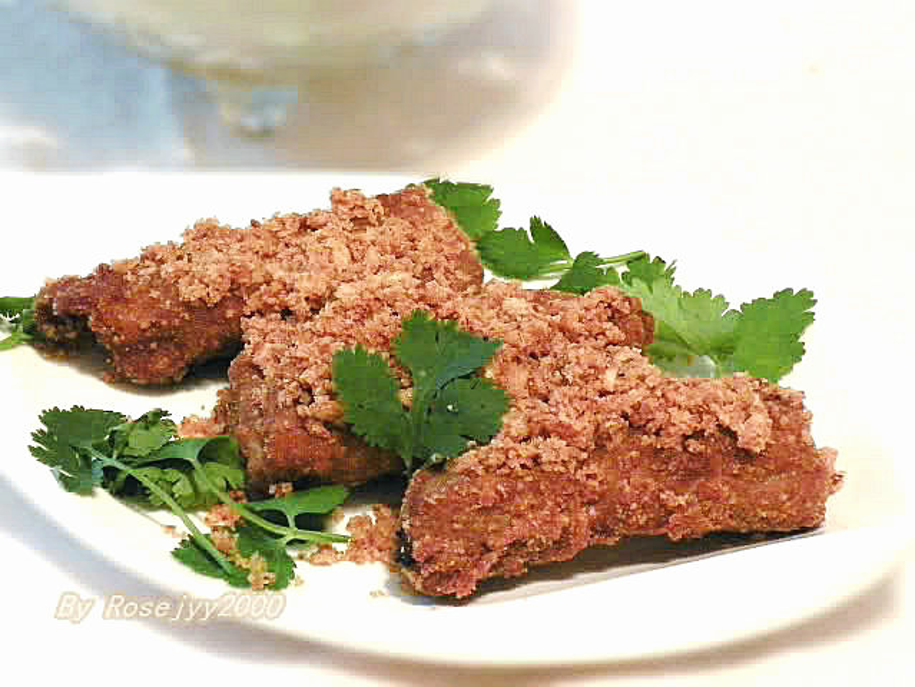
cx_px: 458
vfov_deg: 14.4
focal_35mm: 103
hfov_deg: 19.1
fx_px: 2724
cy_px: 344
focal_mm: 18.3
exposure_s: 1/20
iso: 400
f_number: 4
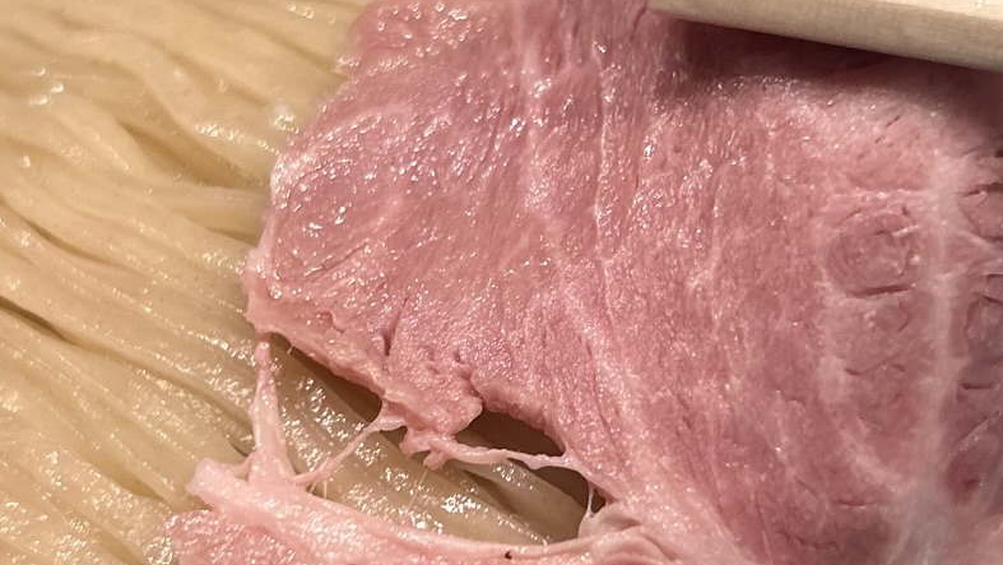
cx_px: 551
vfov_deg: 16.8
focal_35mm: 72
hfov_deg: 29.3
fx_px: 1915
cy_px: 275
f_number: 1.5
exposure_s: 1/100
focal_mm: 5.7
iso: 125
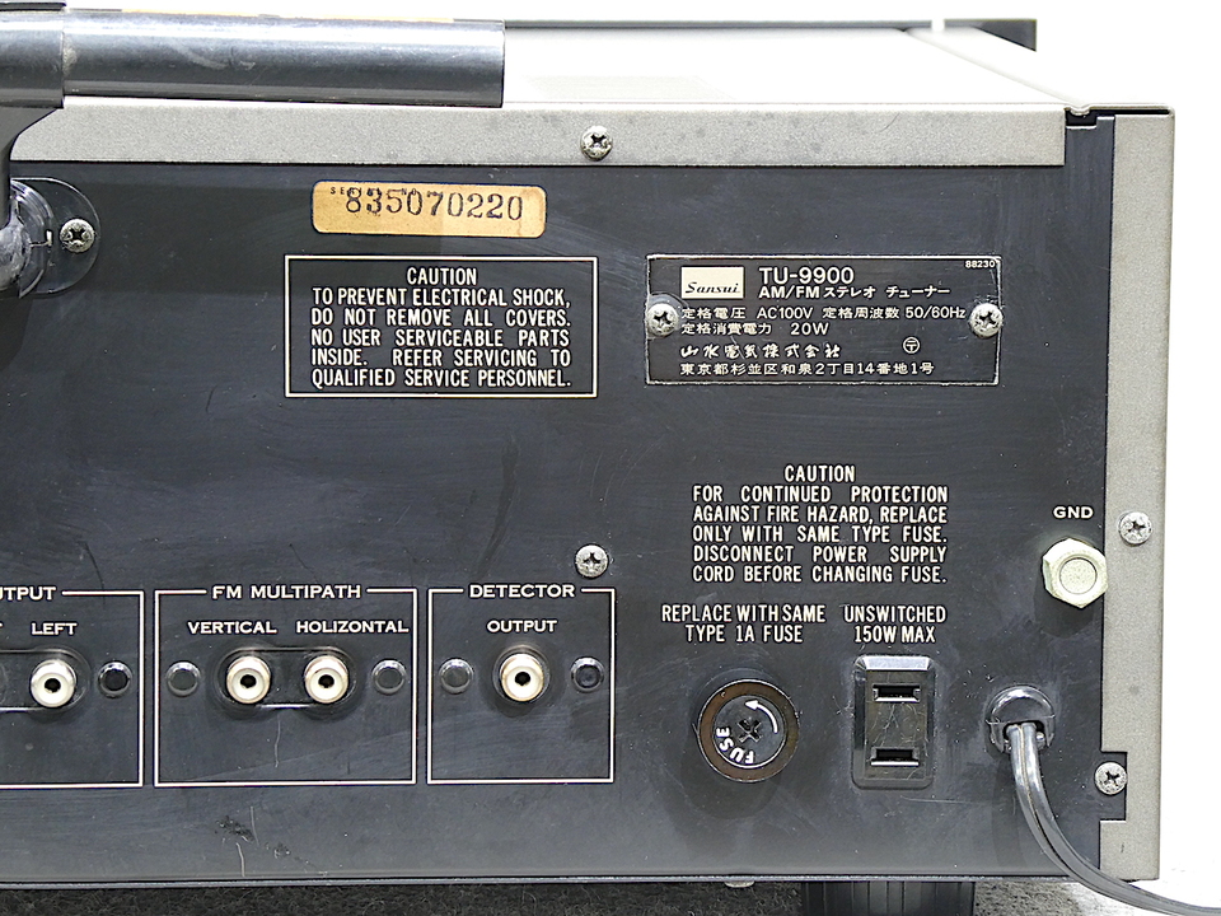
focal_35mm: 151
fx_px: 5326
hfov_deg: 13.1
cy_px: 458
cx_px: 610
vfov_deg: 9.8
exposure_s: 1/1.3
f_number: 5.4
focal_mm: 27.1
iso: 200
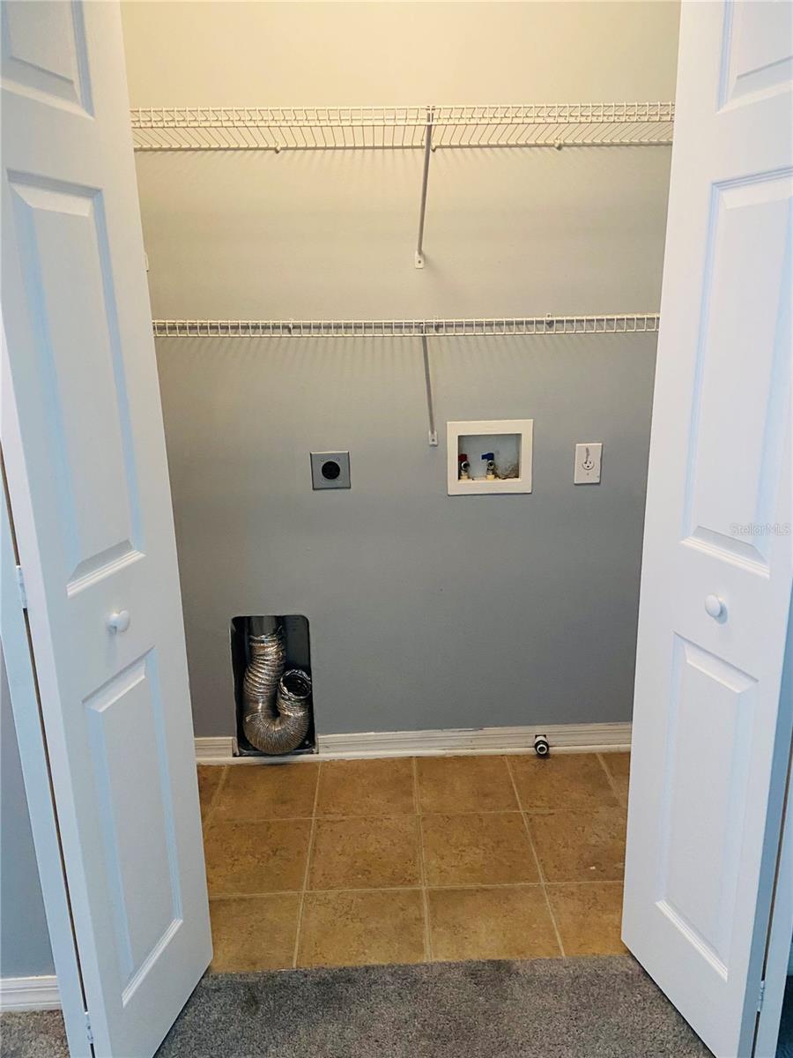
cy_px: 529
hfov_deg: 53.1
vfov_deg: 67.3
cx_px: 396
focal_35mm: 26
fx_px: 794
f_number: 1.8
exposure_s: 1/60
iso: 320
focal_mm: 4.25
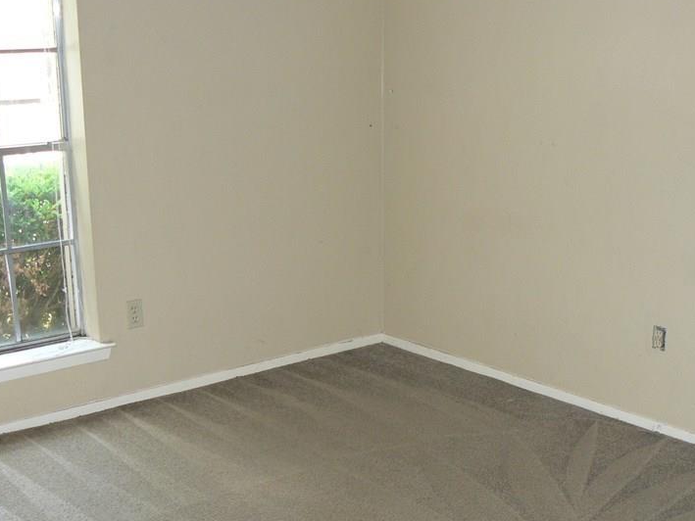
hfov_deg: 36.5
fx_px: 1044
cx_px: 448
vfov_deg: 27.8
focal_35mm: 52
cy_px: 364
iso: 125
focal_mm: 6
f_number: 2.8
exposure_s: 1/30
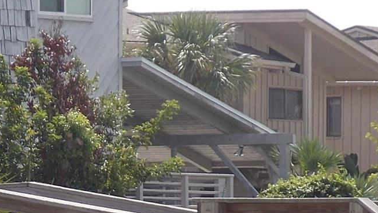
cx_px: 30
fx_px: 5794
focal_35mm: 578
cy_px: 187
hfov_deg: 3.7
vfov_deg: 2.1
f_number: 5.5
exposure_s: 1/250
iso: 80
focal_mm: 38.6
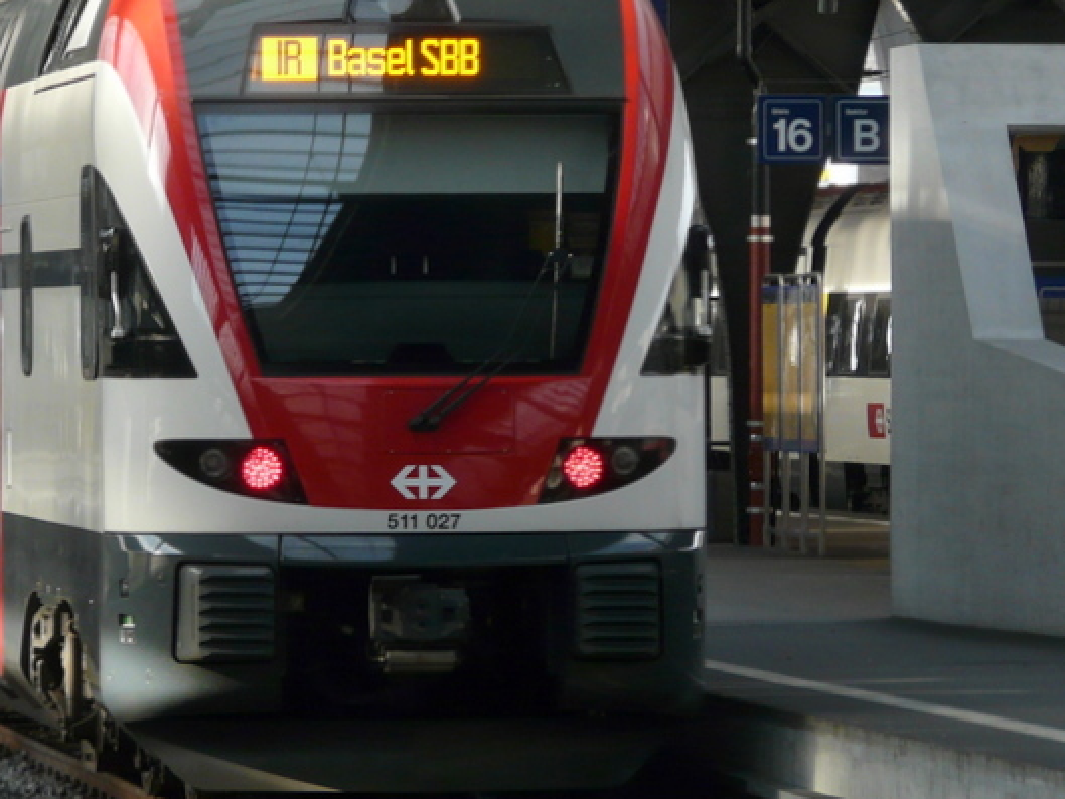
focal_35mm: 359
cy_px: 280
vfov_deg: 4.1
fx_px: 11048
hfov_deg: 5.5
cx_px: 169
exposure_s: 1/100
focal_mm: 31.3
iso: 100
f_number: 4
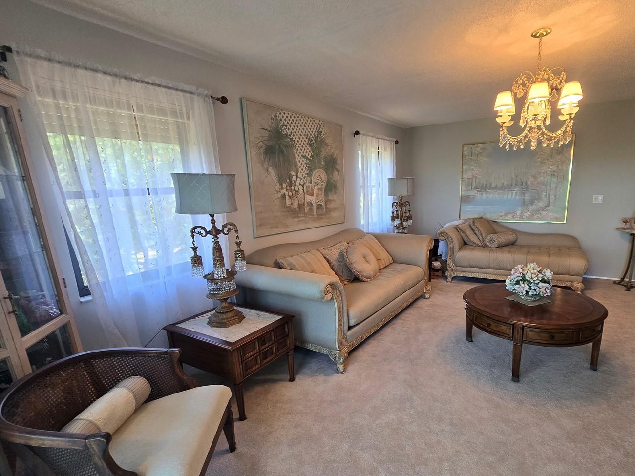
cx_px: 360
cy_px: 257
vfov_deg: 78.0
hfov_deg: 93.9
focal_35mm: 16
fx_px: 294
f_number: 2.2
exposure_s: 1/60
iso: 125
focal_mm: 2.2
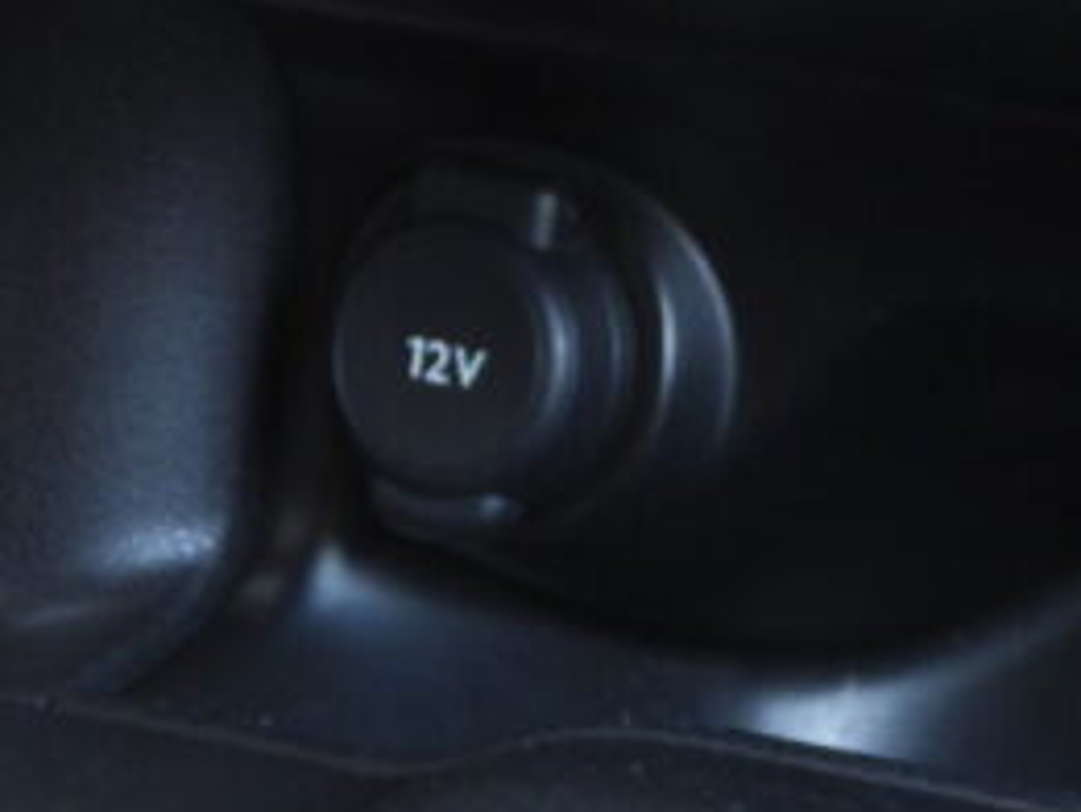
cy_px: 936
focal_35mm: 504
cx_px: 1143
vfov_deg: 2.9
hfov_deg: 3.9
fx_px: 15746
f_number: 4.5
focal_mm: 33.2
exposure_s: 1/20
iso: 400
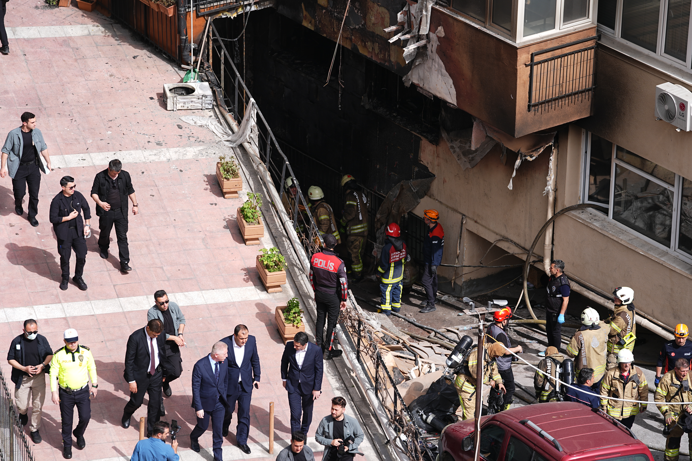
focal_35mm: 173
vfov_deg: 7.9
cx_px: 346
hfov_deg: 11.9
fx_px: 3325
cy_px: 230
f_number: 4.5
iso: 125
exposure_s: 1/640
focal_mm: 173
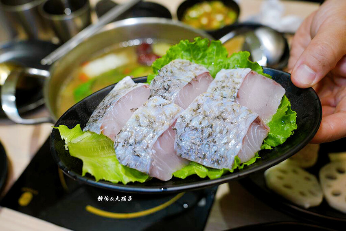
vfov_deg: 33.4
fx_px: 384
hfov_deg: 48.5
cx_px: 173
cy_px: 116
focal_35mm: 40
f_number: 5.6
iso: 320
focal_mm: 40
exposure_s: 1/80
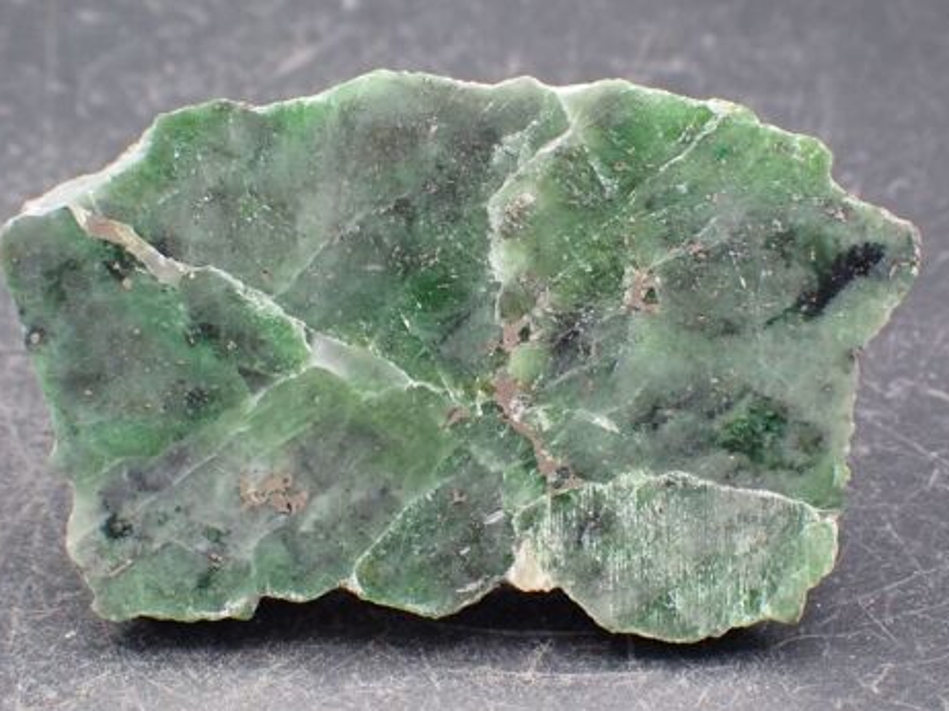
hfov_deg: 18.9
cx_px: 470
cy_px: 366
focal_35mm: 104
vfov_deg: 14.2
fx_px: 2850
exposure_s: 1/200
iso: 800
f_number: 6.3
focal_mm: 18
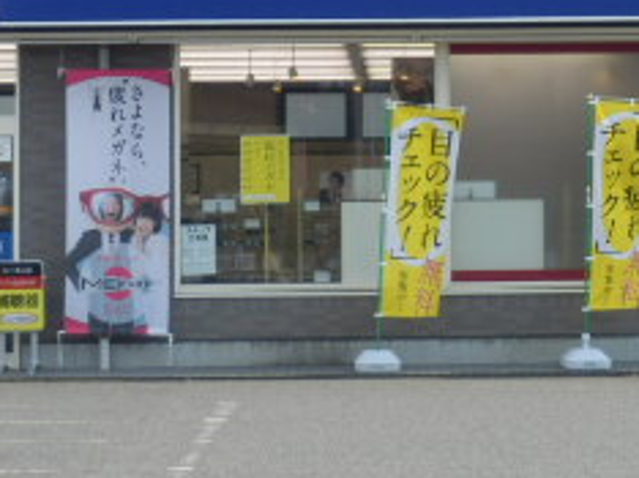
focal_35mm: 263
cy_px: -82
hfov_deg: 7.5
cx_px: 625
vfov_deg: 5.6
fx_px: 4850
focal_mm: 17.1
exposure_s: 1/320
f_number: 5.3
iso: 80
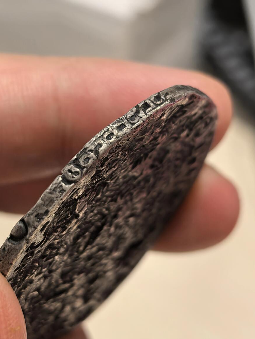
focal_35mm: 84
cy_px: 140
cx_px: 122
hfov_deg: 17.6
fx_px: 825
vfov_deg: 23.3
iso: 320
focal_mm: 6.98
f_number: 2
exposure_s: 1/100
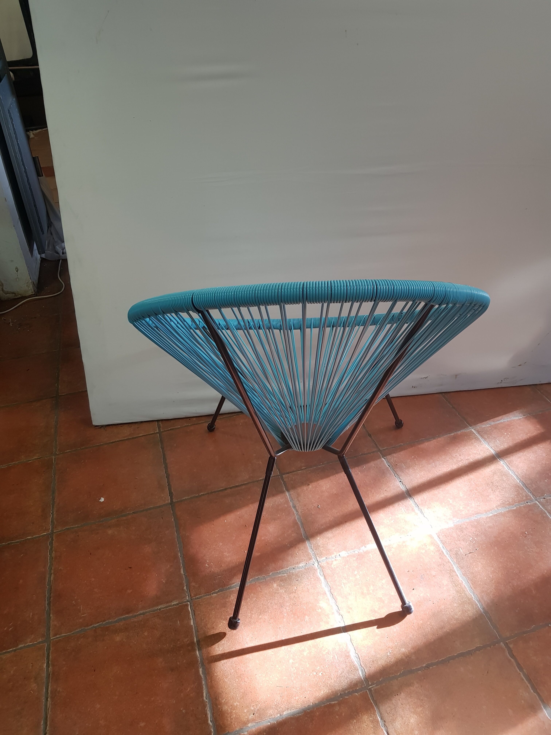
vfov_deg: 67.3
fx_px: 552
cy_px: 368
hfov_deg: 53.1
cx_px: 276
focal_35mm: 26
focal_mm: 4.2
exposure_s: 1/50
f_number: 1.7
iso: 80
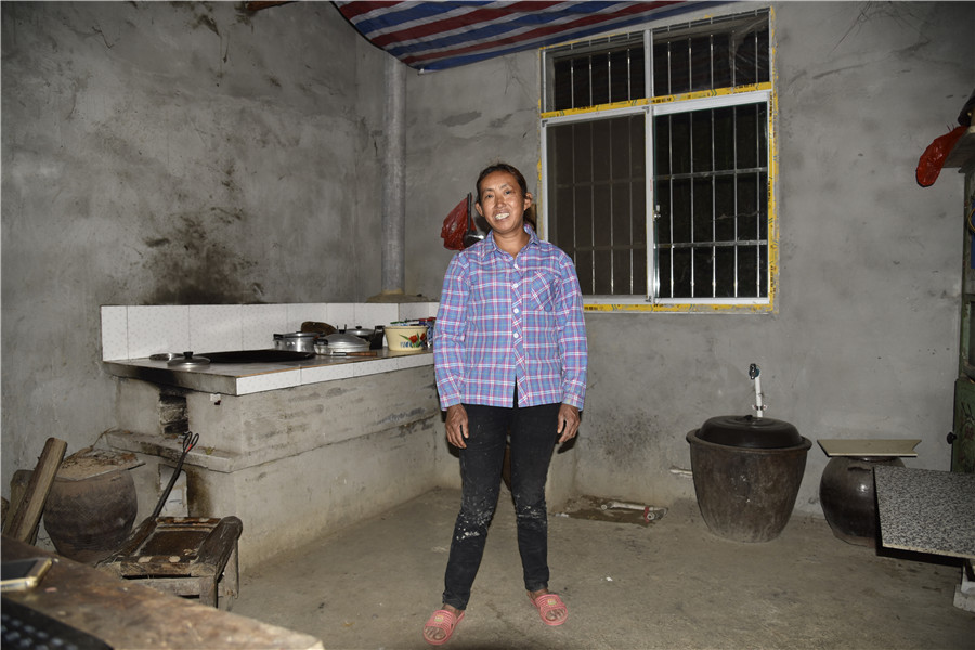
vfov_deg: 53.1
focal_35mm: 24
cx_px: 488
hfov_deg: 73.7
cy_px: 325
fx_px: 650
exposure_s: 1/60
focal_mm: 24
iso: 250
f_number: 4
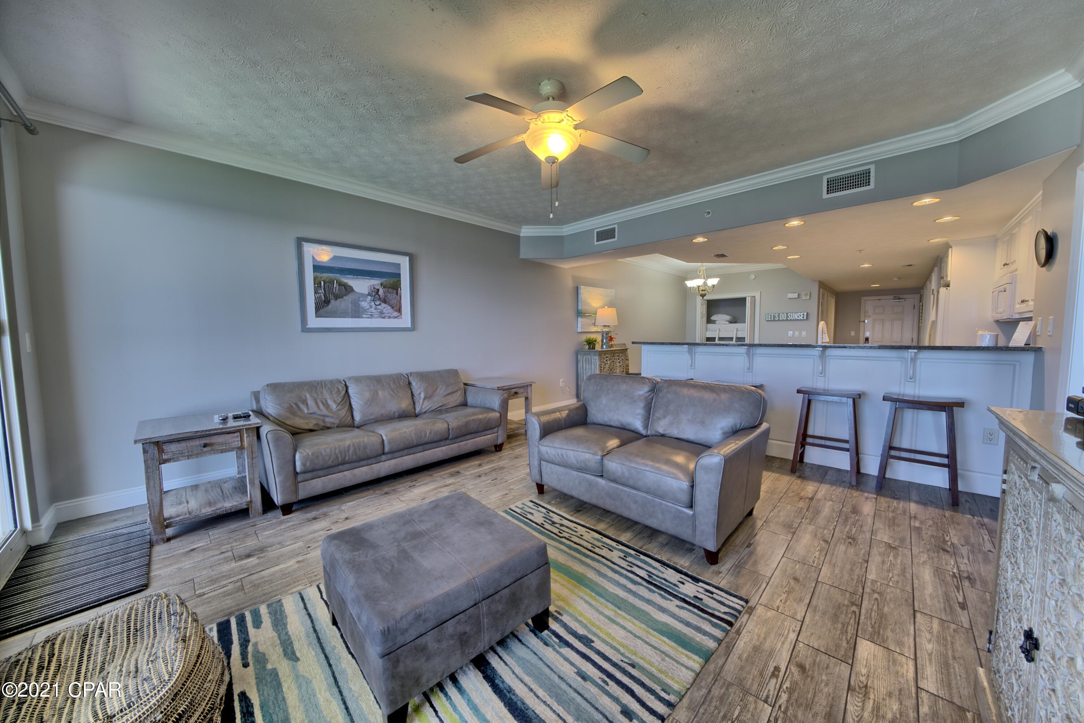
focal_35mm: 12
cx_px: 542
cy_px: 362
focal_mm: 12
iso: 200
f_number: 19
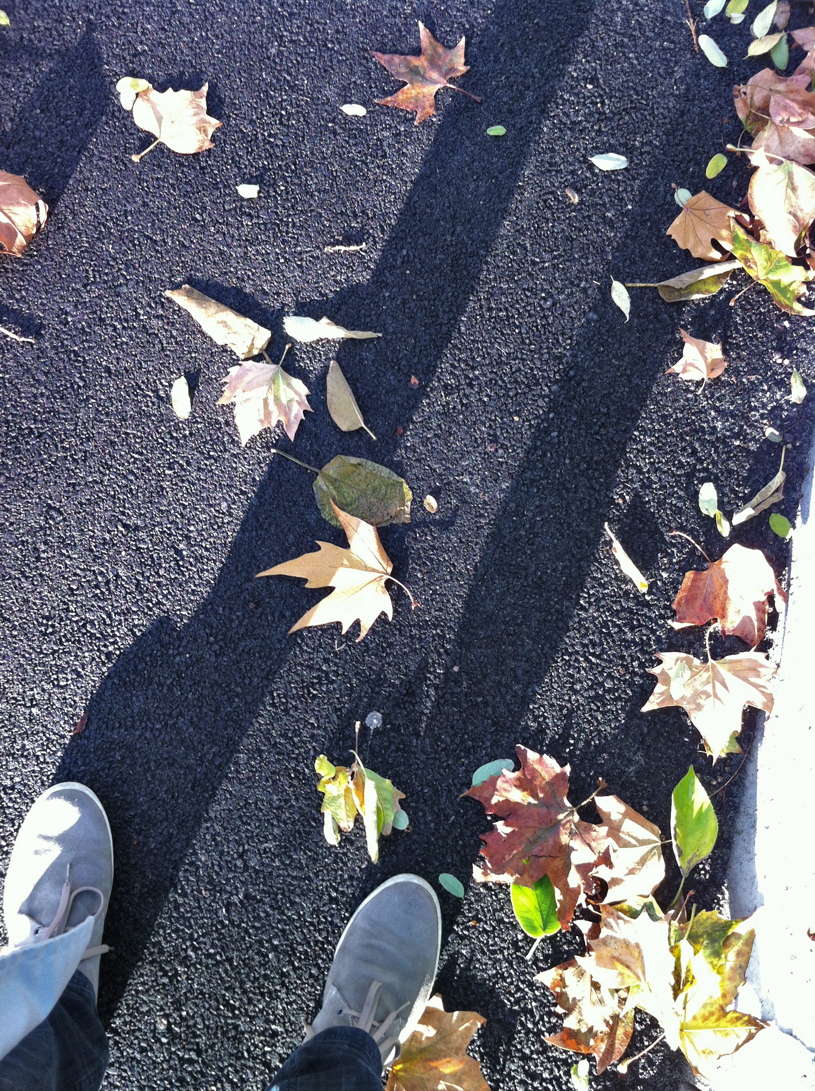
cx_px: 408
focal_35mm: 35
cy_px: 546
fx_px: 1102
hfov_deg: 40.6
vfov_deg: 52.7
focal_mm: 3.85
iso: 80
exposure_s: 1/15
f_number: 2.8
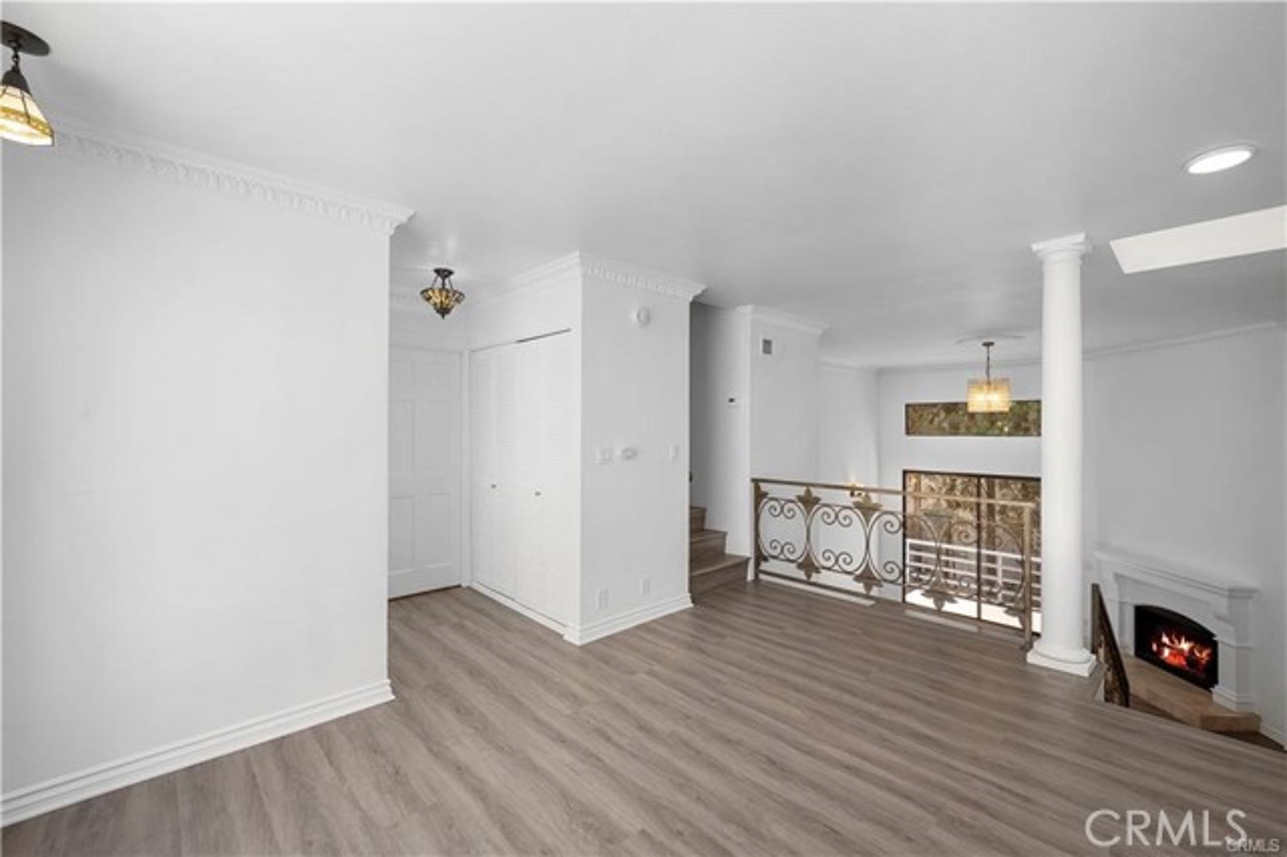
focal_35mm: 14
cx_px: 644
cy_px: 428
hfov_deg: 102.3
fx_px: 518
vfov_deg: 79.2
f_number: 8
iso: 125
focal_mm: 14.5
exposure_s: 1/6
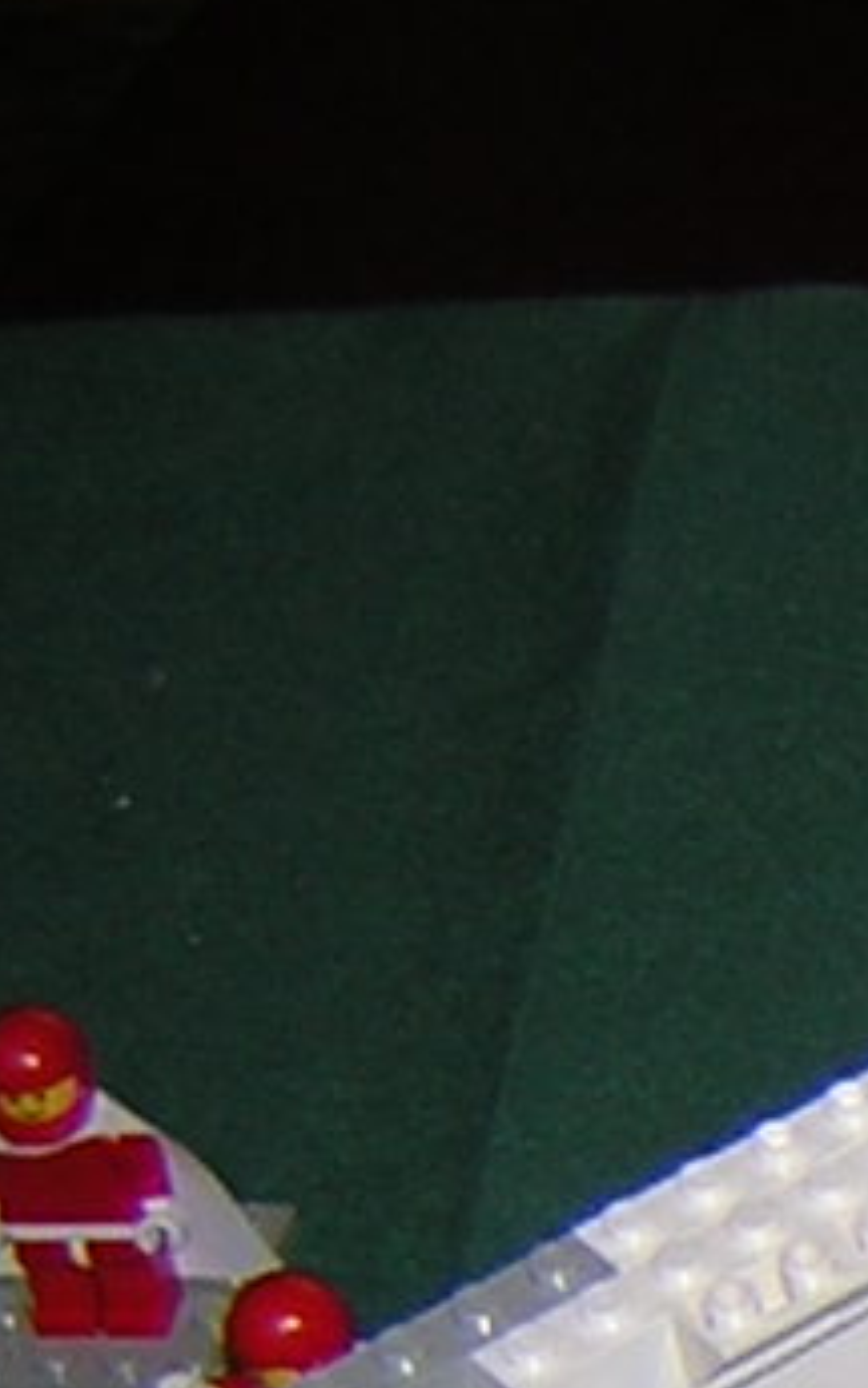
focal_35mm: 177
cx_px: 3002
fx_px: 6691
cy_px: 1839
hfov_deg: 6.5
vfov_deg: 11.5
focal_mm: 4.7
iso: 100
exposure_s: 1/60.1
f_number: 2.6
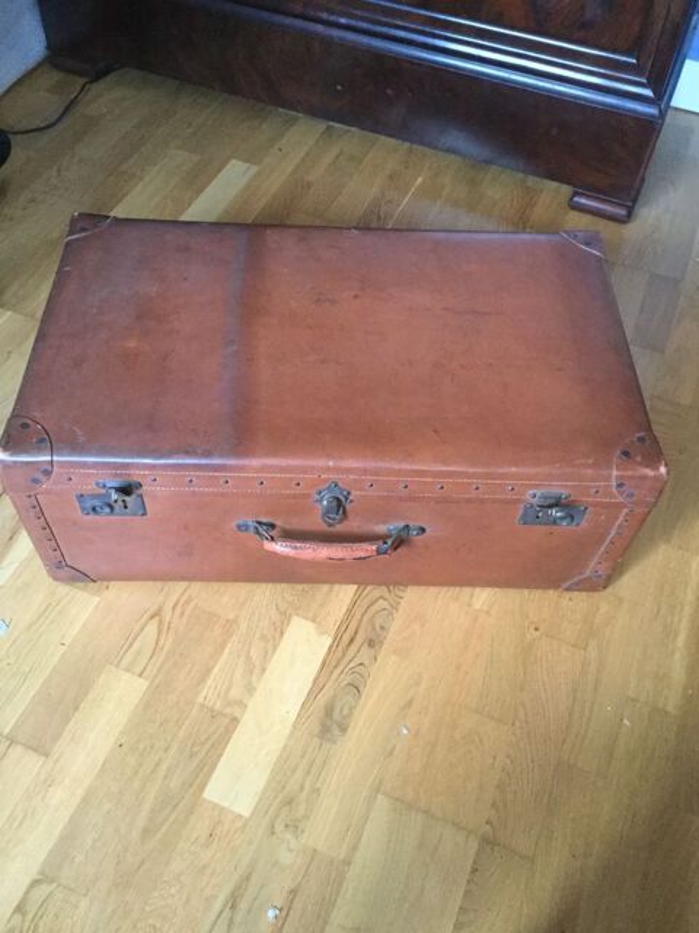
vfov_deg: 58.4
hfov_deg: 45.4
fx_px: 835
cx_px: 350
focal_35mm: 31
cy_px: 466
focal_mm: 3.3
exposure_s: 1/17
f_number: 2.4
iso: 200
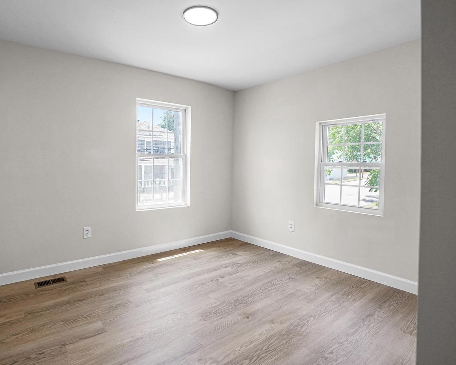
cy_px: 176
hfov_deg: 82.8
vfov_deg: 70.8
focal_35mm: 19
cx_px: 196
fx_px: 256
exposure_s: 1/160
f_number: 4
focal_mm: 16
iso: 320
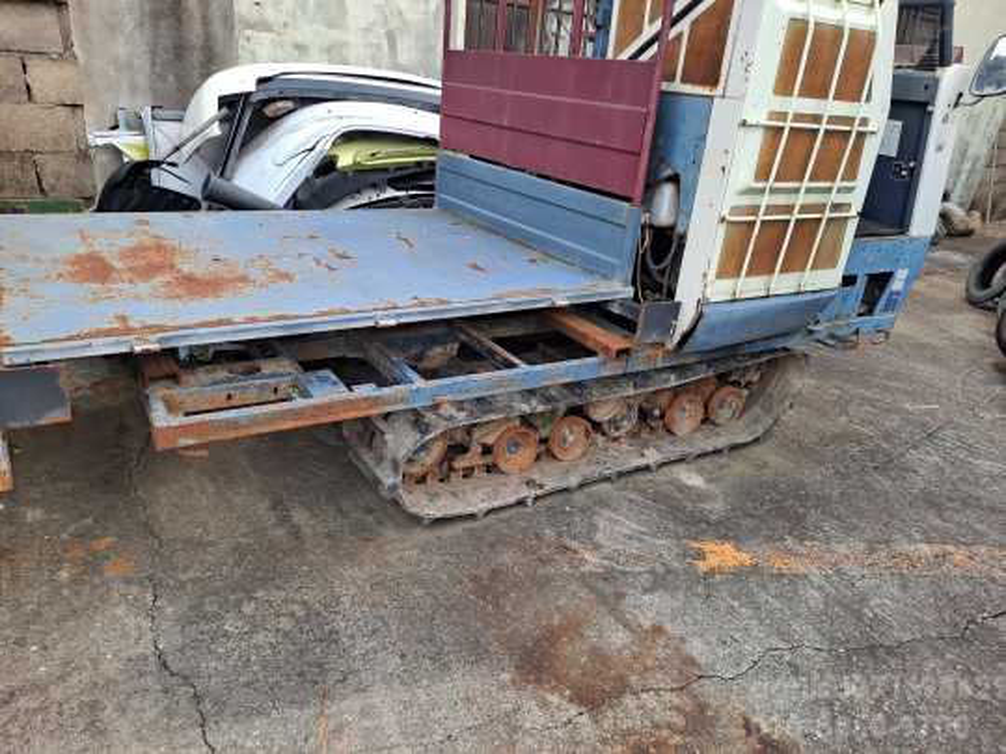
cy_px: 377
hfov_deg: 69.4
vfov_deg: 54.9
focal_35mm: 25
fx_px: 727
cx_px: 503
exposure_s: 1/120
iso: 50
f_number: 2
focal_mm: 4.6
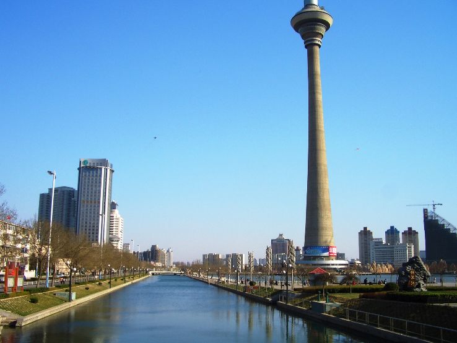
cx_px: 228
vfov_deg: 40.7
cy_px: 172
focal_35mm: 35
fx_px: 462
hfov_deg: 52.6
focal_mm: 5.8
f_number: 4.3
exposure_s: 1/400
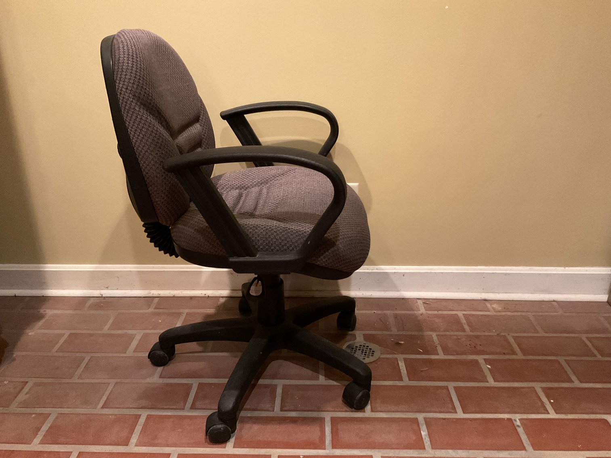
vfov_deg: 48.2
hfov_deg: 61.7
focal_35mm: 29
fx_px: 512
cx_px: 306
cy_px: 229
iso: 500
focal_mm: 3
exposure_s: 1/30
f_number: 1.8
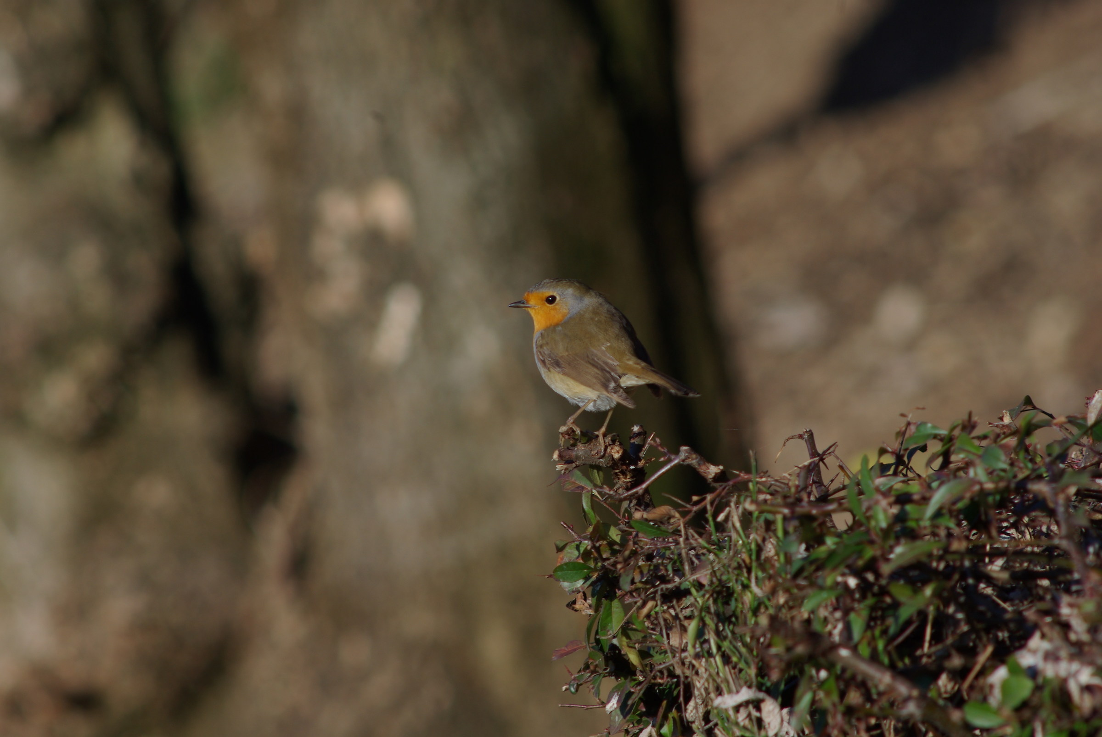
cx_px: 551
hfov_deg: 3.4
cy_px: 368
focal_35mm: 600
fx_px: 18386
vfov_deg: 2.3
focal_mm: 400
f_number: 9.5
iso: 100
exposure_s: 1/125
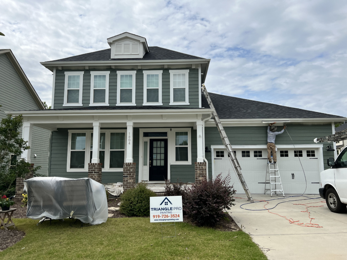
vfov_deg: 53.1
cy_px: 130
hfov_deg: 67.3
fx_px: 261
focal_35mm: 26
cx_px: 174
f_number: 1.5
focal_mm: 5.7
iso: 50
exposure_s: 1/6993
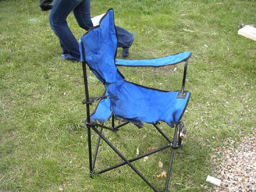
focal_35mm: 38
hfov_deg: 49.0
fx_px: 281
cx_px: 128
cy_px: 96
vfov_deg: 37.7
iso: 100
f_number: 2.8
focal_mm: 5.8
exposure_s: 1/324
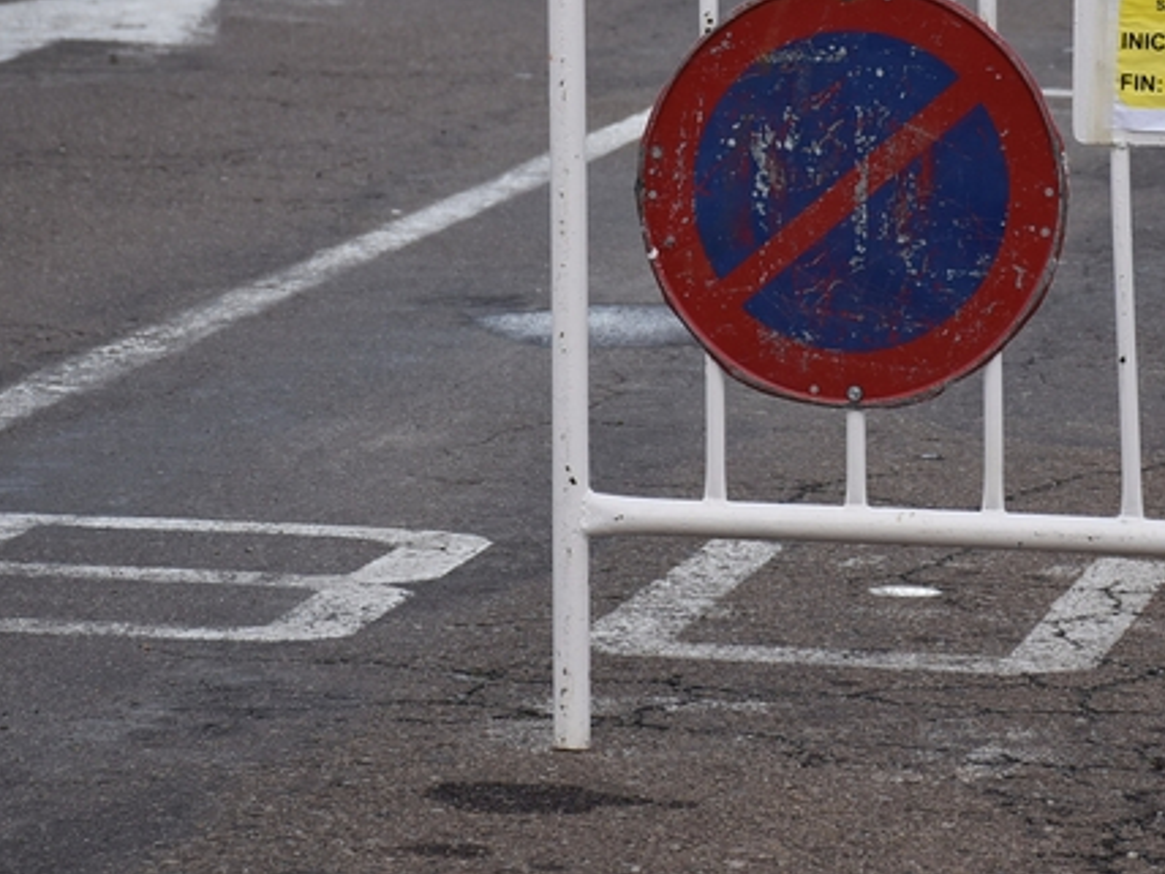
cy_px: 117
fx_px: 8683
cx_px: 874
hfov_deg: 7.7
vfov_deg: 5.8
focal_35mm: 258
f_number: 5.6
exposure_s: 1/500
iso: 360
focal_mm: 85
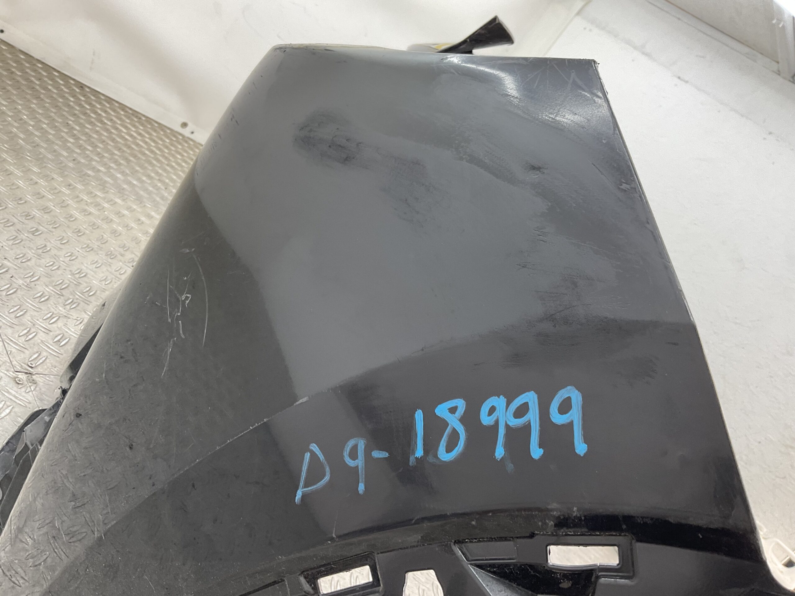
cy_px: 298
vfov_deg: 48.2
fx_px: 666
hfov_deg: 61.7
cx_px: 398
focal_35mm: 29
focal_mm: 3
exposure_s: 1/60
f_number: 1.8
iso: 40
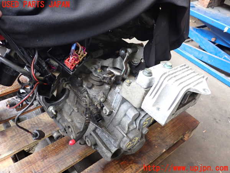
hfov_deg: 60.0
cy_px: 86
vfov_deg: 46.8
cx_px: 115
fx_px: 199
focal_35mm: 30
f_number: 2.3
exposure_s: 1/60
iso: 250
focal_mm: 5.4
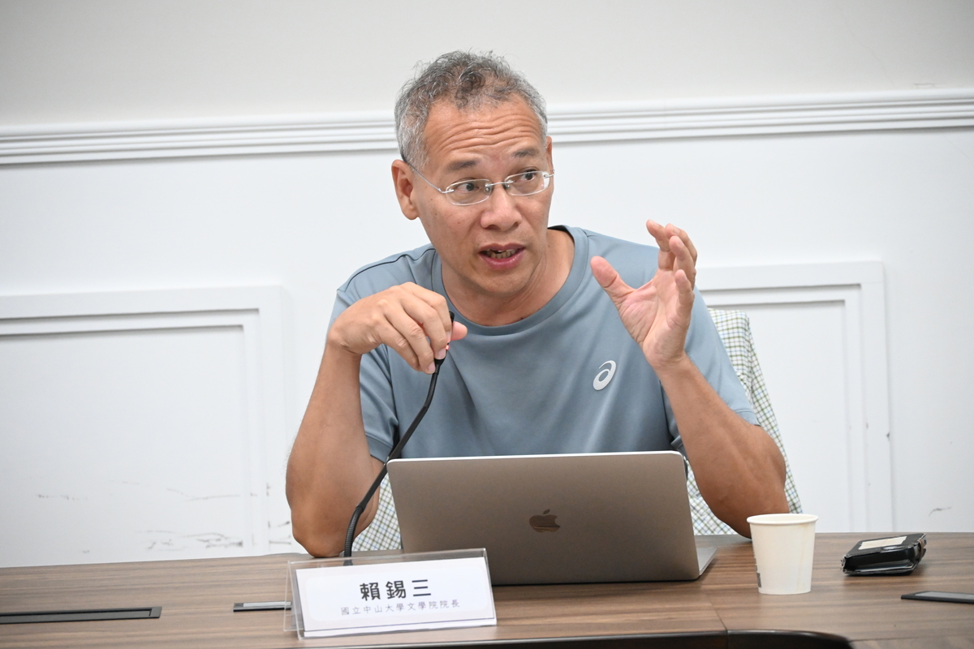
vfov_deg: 6.5
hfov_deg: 9.8
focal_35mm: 210
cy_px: 324
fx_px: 5681
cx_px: 487
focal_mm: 140
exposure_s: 1/125
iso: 3200
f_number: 6.3
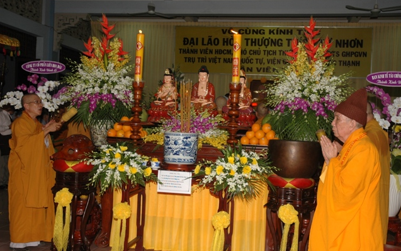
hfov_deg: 44.8
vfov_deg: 28.9
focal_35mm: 45
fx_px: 486
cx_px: 201
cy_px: 130
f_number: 4
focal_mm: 29
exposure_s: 1/60
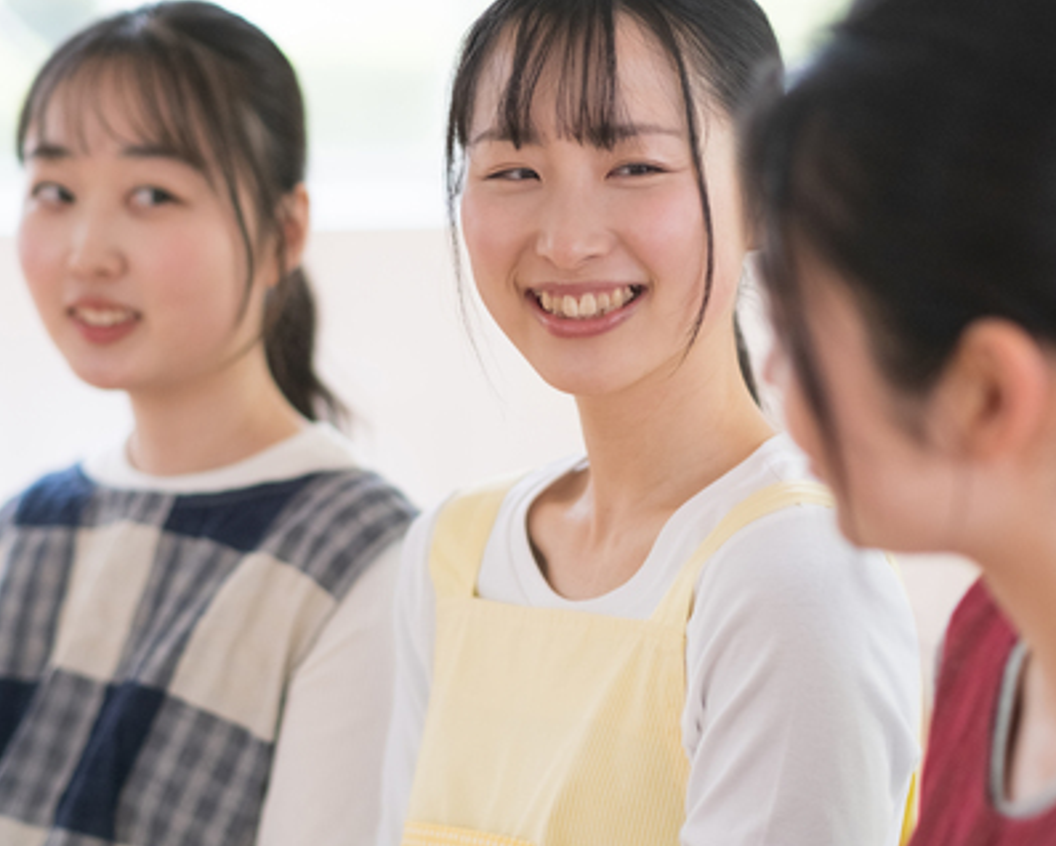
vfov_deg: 12.2
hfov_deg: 15.1
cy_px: 439
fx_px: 3971
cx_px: 527
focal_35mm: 127
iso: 640
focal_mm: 56
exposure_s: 1/100
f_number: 1.4
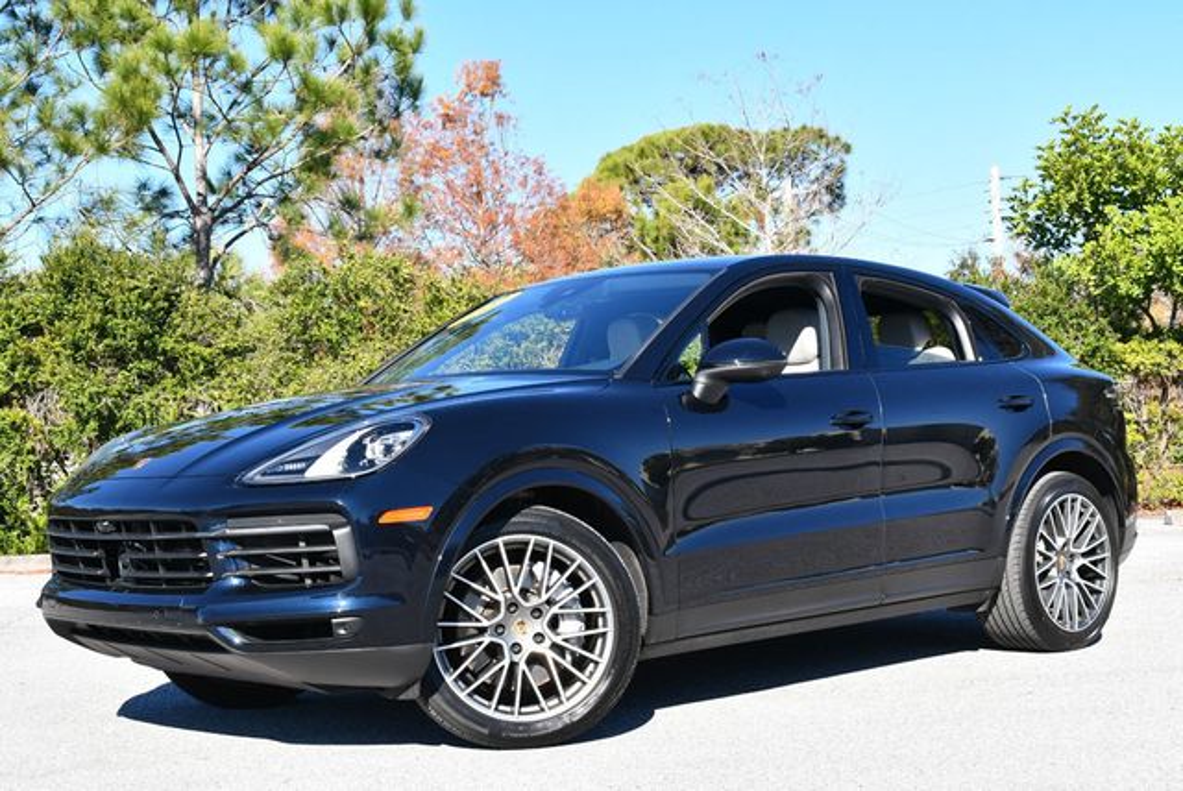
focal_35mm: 56
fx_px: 1842
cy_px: 396
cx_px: 592
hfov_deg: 35.6
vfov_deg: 24.2
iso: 180
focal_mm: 28
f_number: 8
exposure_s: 1/250
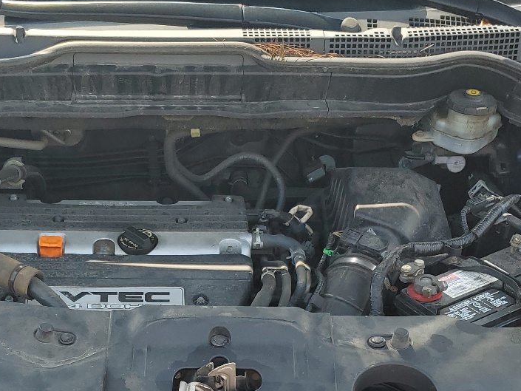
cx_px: 180
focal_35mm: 59
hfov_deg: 32.5
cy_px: 350
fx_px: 888
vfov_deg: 24.2
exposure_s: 1/833
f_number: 1.5
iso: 50
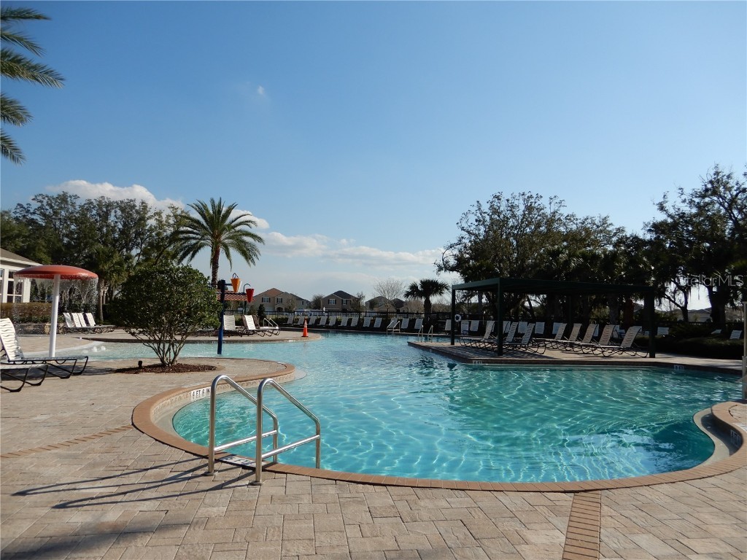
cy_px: 280
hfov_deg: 71.6
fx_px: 518
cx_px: 374
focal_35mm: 24
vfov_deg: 56.8
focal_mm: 4.3
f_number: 3.4
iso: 80
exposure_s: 1/1600
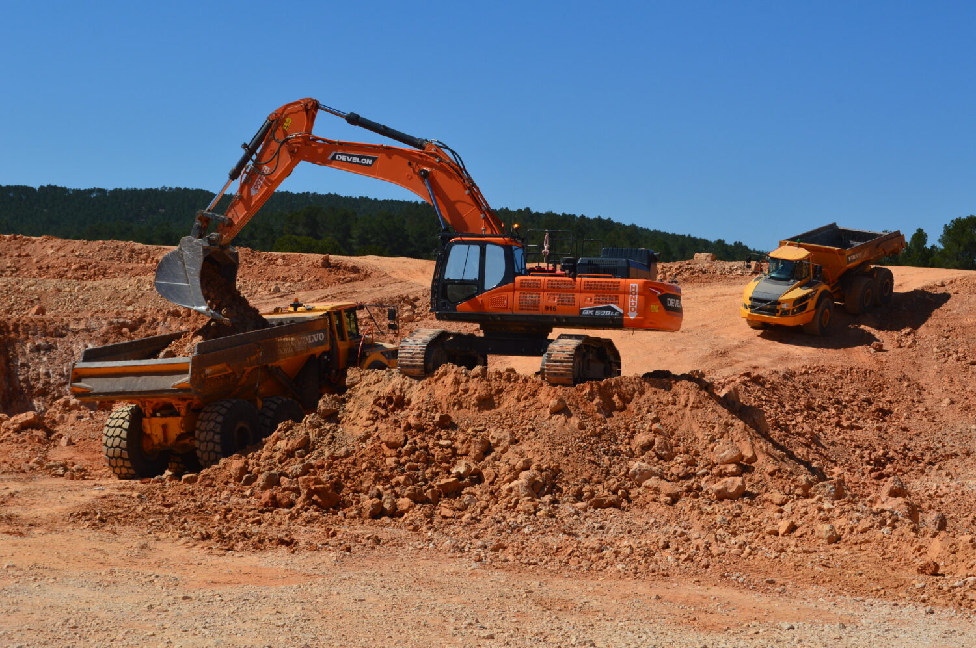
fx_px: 1950
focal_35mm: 72
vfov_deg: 18.9
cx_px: 488
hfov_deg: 28.1
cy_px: 324
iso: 180
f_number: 11
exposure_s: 1/500
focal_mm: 48
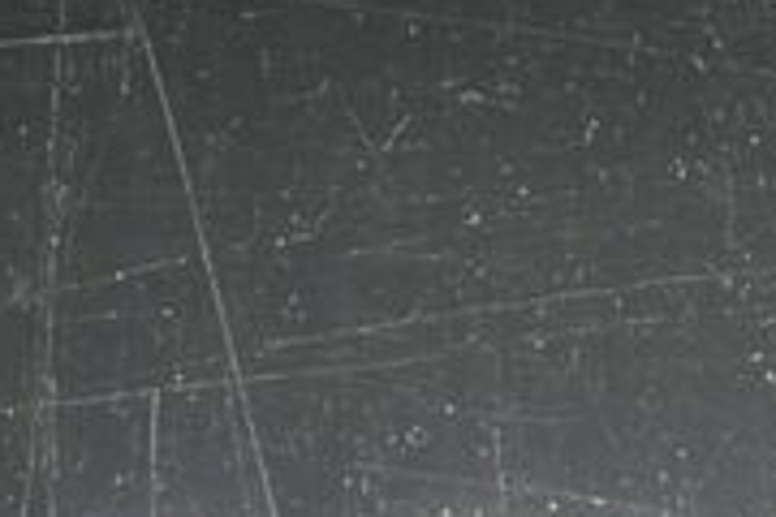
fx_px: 5087
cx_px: 1248
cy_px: 1260
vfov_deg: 5.6
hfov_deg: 8.5
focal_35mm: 236
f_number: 4
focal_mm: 43
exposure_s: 1/160
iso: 3200
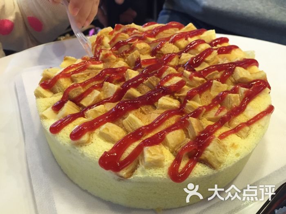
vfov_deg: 48.2
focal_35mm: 29
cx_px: 143
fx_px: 240
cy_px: 107
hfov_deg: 61.7
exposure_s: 1/30
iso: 200
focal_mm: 4.15
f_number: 2.2
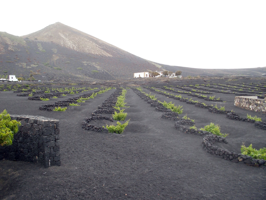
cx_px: 133
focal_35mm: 29
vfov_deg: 48.2
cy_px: 100
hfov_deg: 61.7
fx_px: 223
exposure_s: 1/250
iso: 80
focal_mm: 4.1
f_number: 3.3
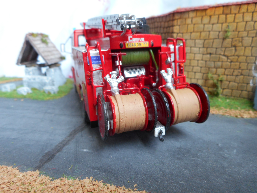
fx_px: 186
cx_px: 128
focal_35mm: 25
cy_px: 96
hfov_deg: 69.4
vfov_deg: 54.9
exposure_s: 1/30
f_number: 3.7
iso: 160
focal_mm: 4.5
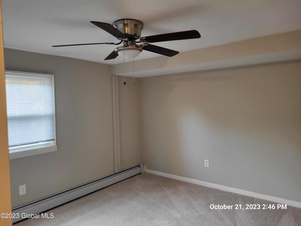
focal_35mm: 26
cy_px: 113
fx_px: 226
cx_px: 150
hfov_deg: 67.3
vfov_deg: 53.1
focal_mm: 5.4
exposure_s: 1/30
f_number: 1.8
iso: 400
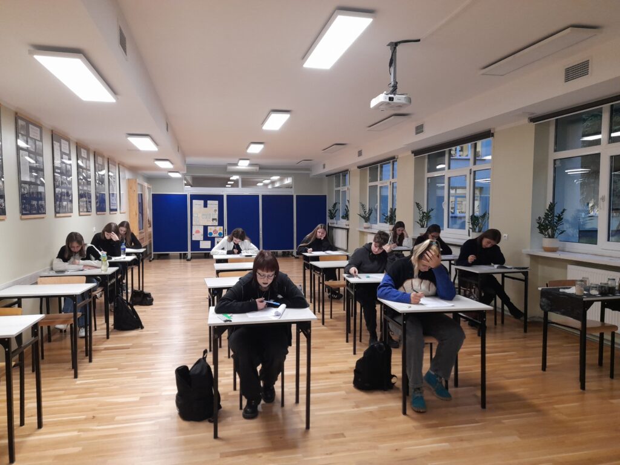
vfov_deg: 54.9
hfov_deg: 69.4
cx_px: 310
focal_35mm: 25
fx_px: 448
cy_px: 232
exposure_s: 1/50
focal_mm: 4.6
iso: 200
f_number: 2
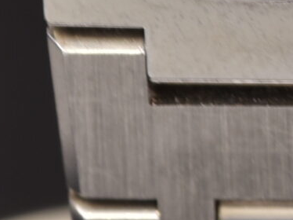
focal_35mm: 890
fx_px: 7528
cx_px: 306
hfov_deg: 2.2
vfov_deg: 1.7
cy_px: -444
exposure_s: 1/2
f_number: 11
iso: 100
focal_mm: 90
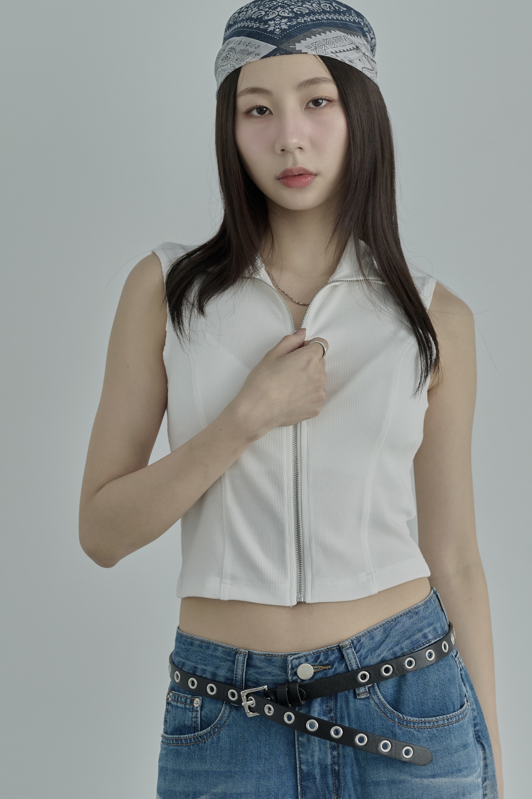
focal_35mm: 56
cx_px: 255
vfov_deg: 35.7
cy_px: 415
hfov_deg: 24.2
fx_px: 1243
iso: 800
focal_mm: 50
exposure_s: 1/125
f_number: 3.5
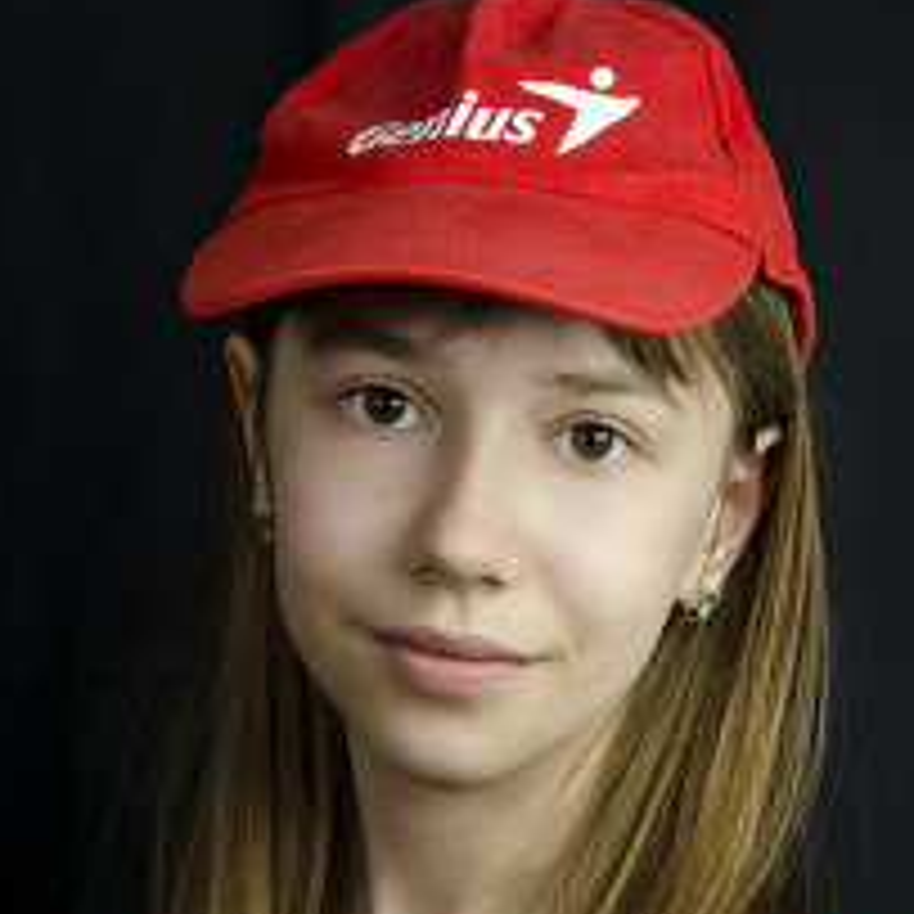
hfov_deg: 9.5
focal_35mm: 184
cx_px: 489
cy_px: 788
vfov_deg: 9.5
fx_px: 5491
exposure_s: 1/125
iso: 100
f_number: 8
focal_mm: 75
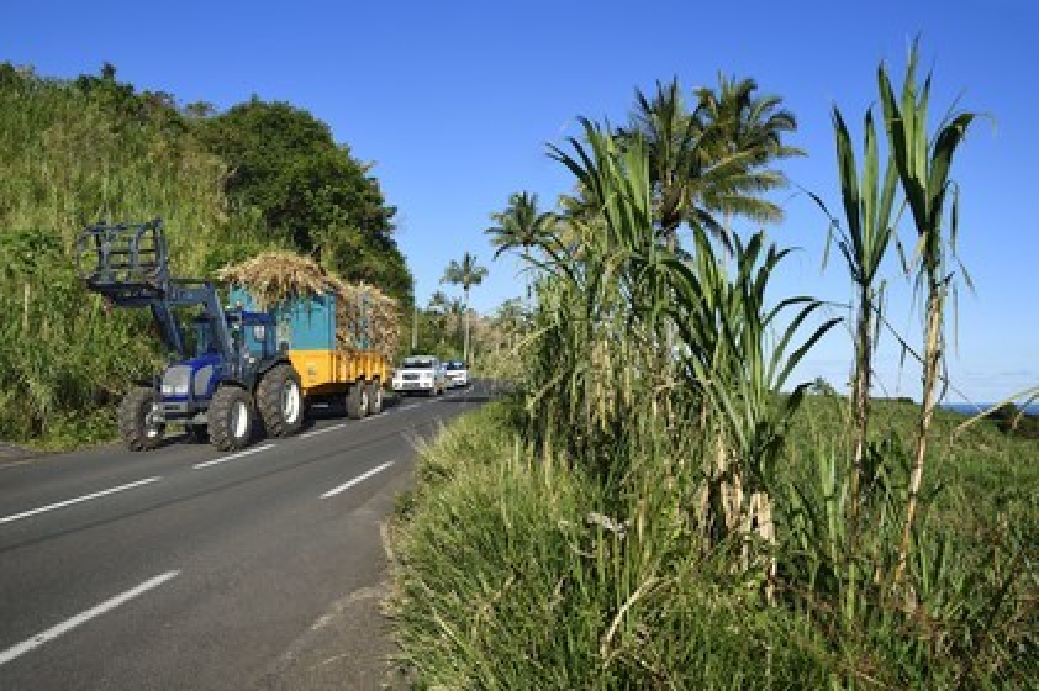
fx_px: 807
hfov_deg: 65.5
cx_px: 520
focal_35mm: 28
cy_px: 346
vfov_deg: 46.3
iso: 200
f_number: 9
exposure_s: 1/400
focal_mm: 28
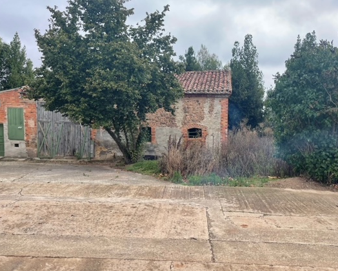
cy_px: 135
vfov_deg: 47.1
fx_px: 310
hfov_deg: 57.2
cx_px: 177
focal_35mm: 31
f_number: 1.6
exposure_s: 1/384
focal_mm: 5.1
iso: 32
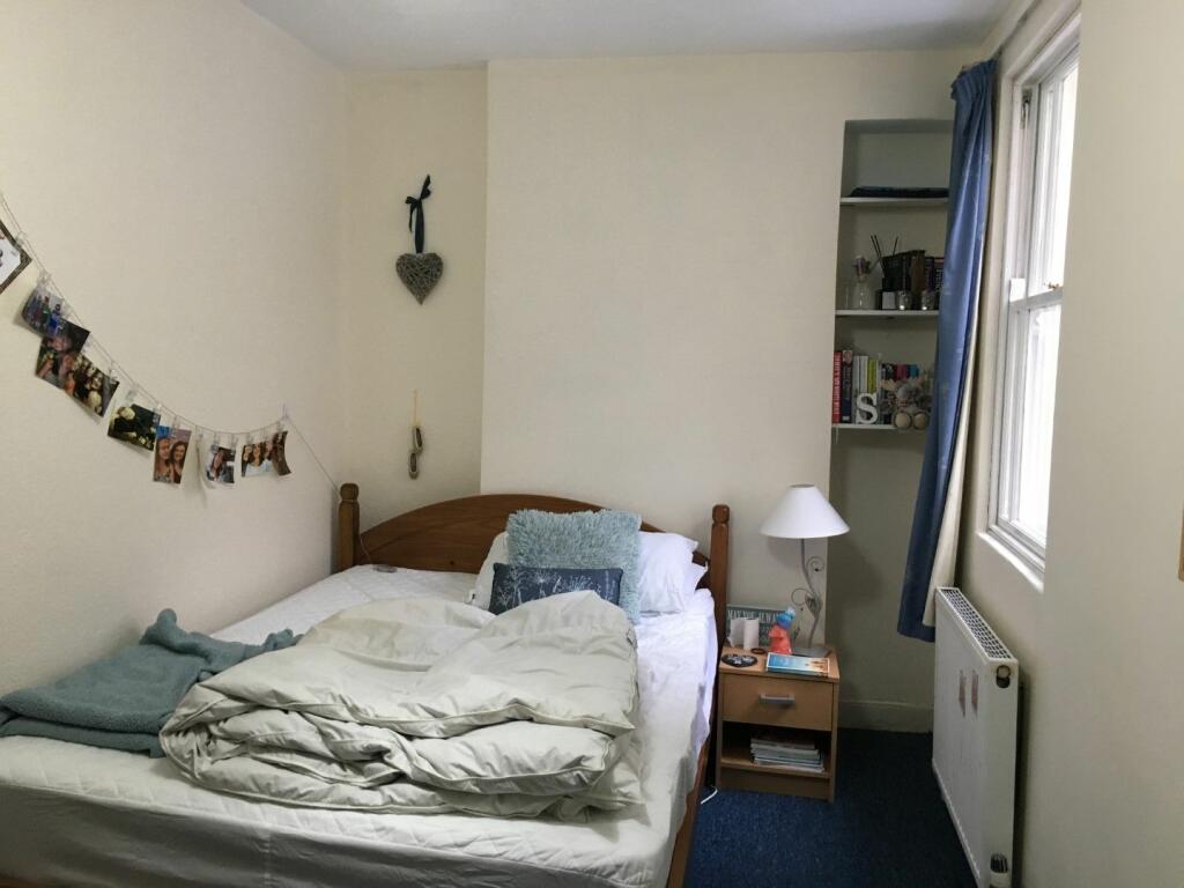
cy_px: 444
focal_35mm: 29
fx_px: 992
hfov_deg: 61.7
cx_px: 592
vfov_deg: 48.2
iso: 125
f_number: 2.2
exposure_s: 1/33
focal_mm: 4.15
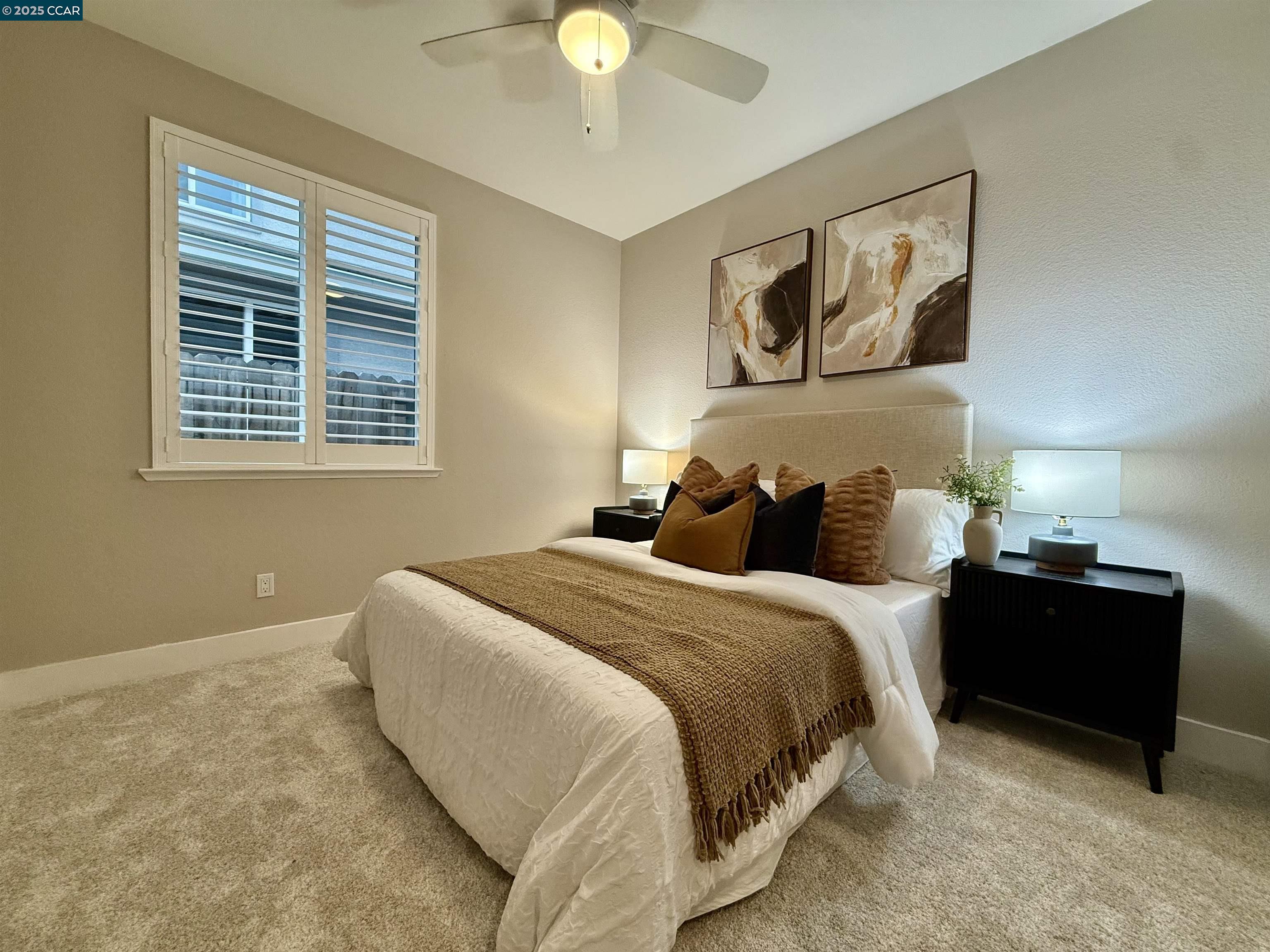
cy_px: 476
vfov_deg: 85.7
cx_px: 635
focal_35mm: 14
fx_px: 514
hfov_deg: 102.1
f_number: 2.2
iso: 200
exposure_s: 1/120
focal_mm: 2.22
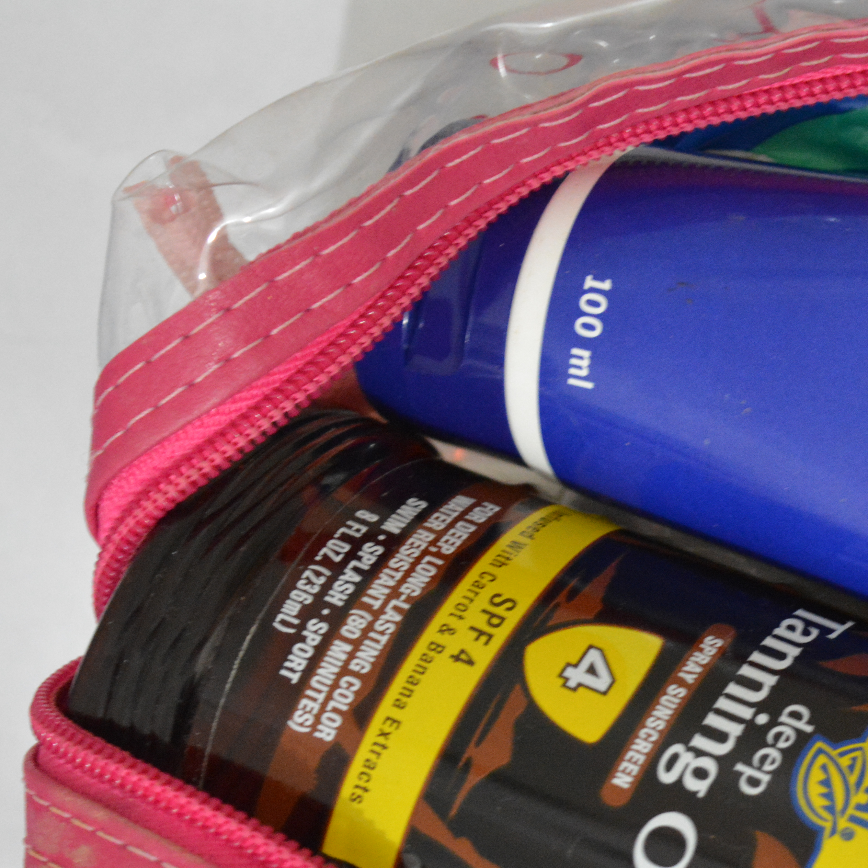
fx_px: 3887
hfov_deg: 12.5
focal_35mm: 137
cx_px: 941
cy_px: 643
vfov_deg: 12.7
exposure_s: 1/10
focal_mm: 48
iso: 3200
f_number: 5.3
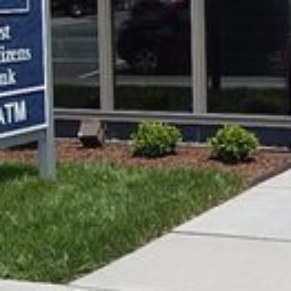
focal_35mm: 104
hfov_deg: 16.3
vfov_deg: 16.6
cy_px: 49
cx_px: 314
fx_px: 989
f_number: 3.4
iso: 125
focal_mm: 4.5
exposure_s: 1/1250
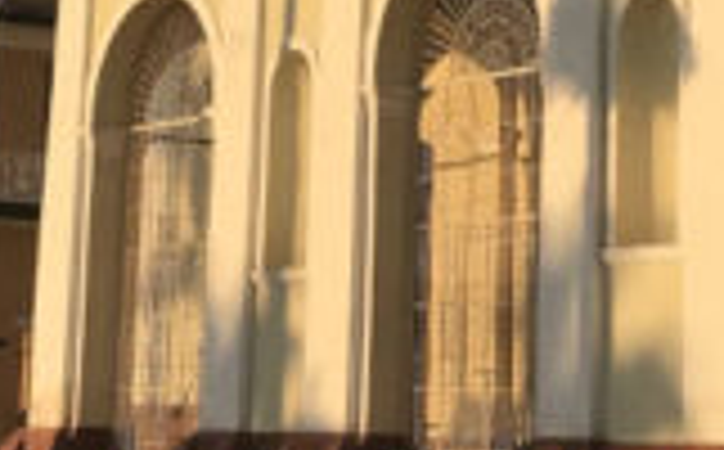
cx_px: 450
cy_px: -94
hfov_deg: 14.7
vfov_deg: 9.1
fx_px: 2797
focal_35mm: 142
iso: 20
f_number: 1.8
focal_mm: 3.99
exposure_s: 1/2128
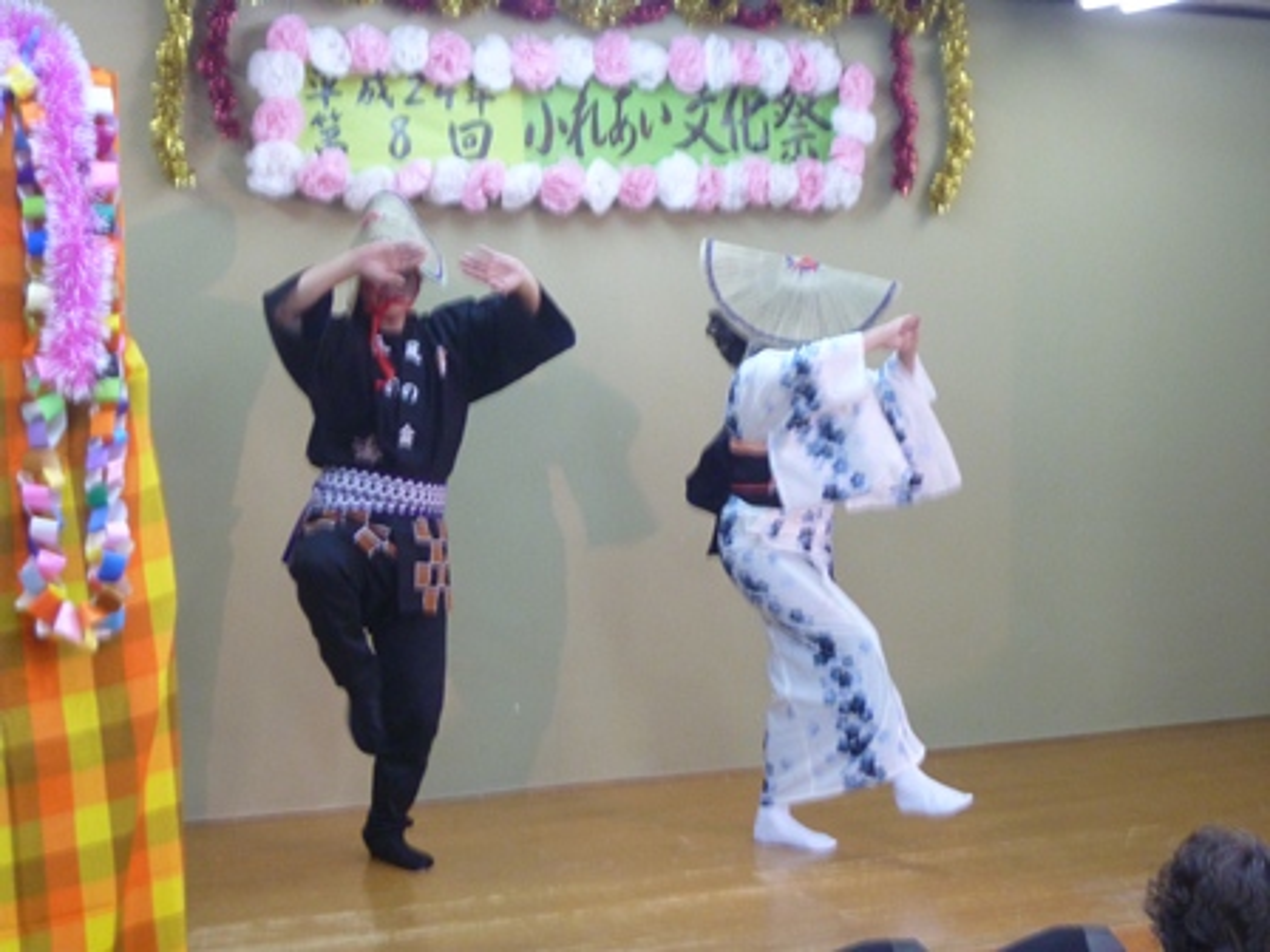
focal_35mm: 58
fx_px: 2128
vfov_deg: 25.2
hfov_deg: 33.2
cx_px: 635
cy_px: 476
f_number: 3.8
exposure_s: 1/25
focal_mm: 10.3
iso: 400
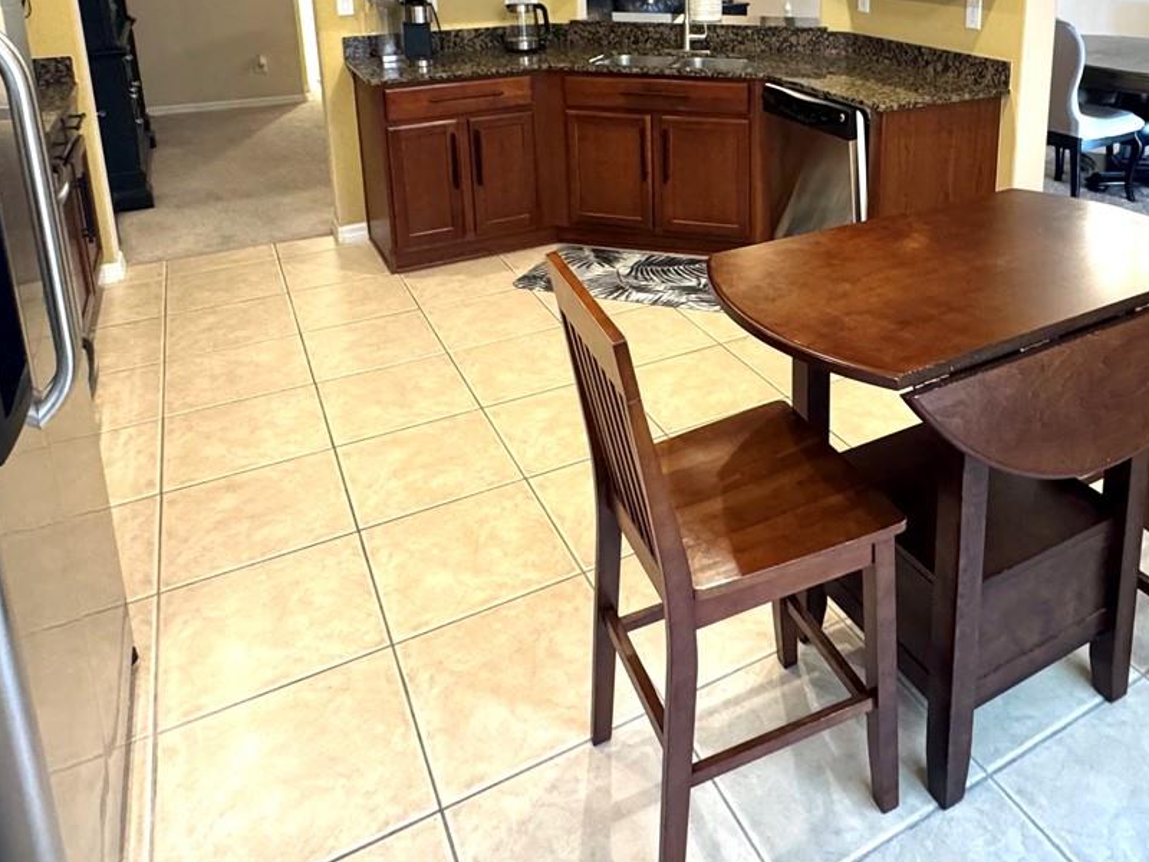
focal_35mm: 28
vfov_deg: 46.0
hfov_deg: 62.4
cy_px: 124
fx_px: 929
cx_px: 731
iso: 500
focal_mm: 2.22
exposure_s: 1/60
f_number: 2.2
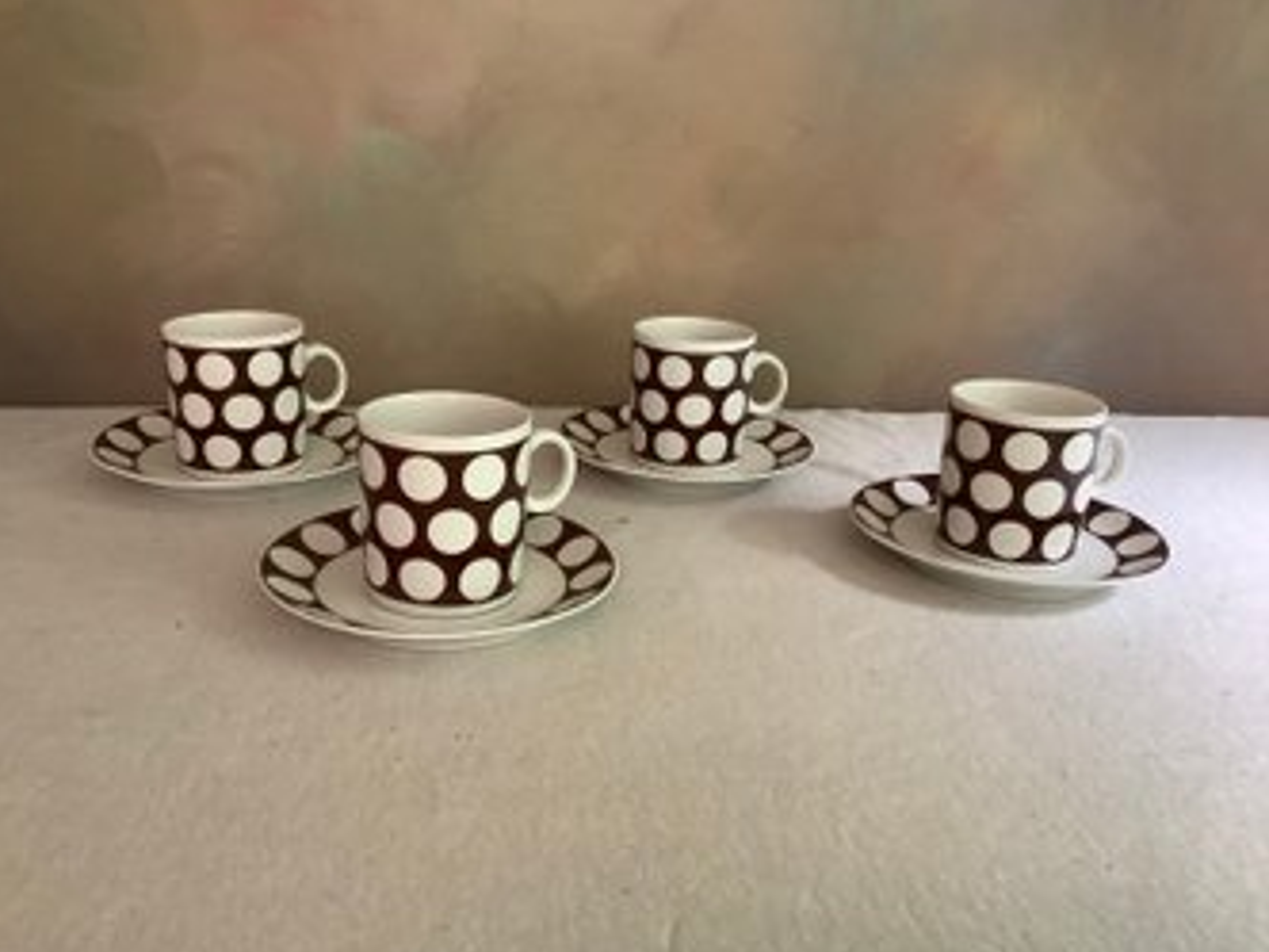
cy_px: 484
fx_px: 1173
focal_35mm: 32
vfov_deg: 44.2
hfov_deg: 56.8
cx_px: 617
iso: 320
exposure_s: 1/50
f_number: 2.4
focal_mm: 3.3
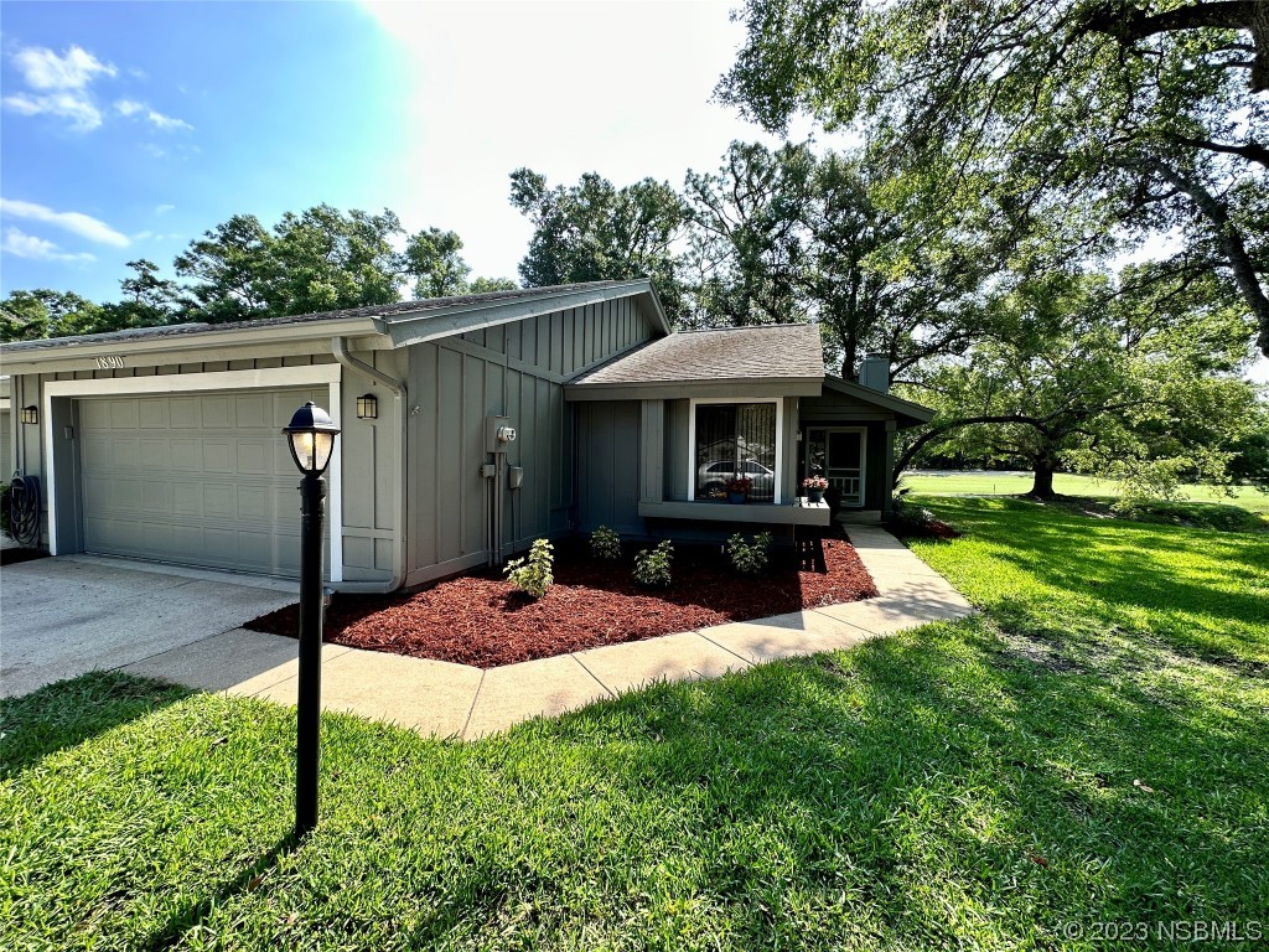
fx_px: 513
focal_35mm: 14
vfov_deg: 85.7
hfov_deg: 102.1
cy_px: 476
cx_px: 634
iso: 40
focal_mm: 2.22
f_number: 2.2
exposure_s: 1/368
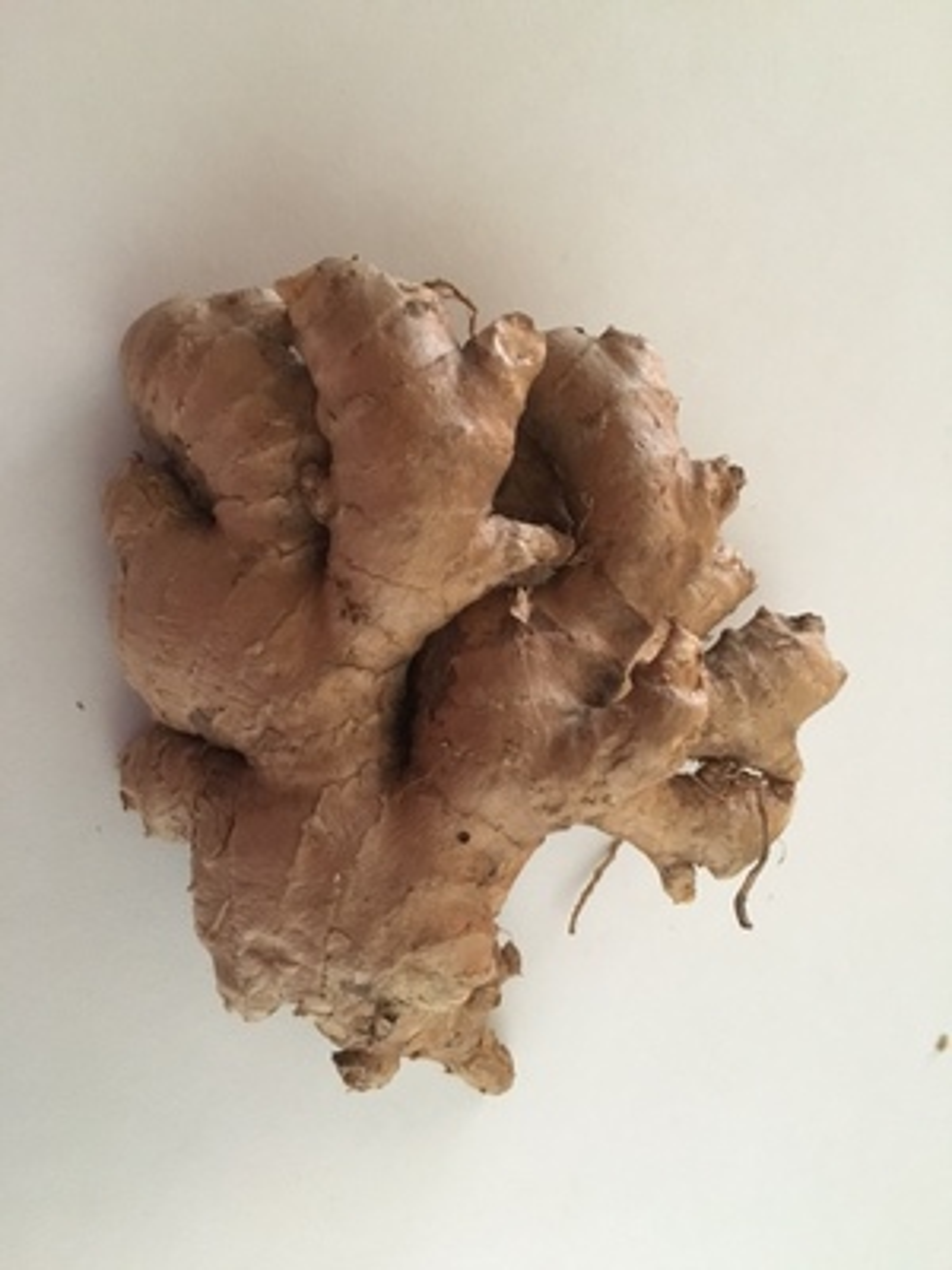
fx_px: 1063
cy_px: 635
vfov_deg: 61.7
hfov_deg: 48.2
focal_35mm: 29
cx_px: 476
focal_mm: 4.15
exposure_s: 1/17
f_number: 2.2
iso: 320
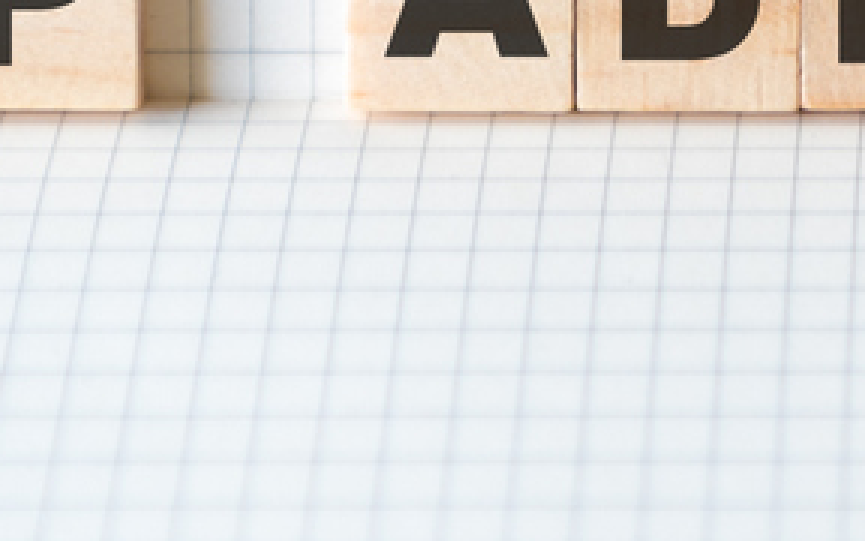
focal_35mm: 311
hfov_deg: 6.7
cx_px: 808
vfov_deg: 4.2
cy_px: -666
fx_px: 7332
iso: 50
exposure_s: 1/10
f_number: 2.8
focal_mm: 70
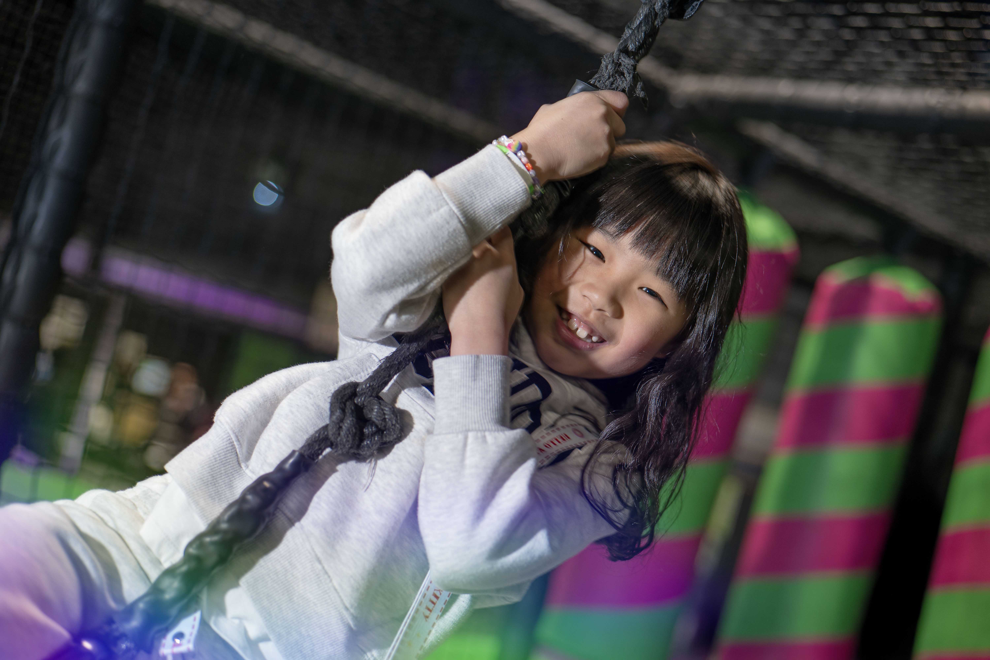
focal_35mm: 54
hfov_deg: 36.9
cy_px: 330
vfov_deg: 25.1
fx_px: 1485
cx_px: 495
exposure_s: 1/60
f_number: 2
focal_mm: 50
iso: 320
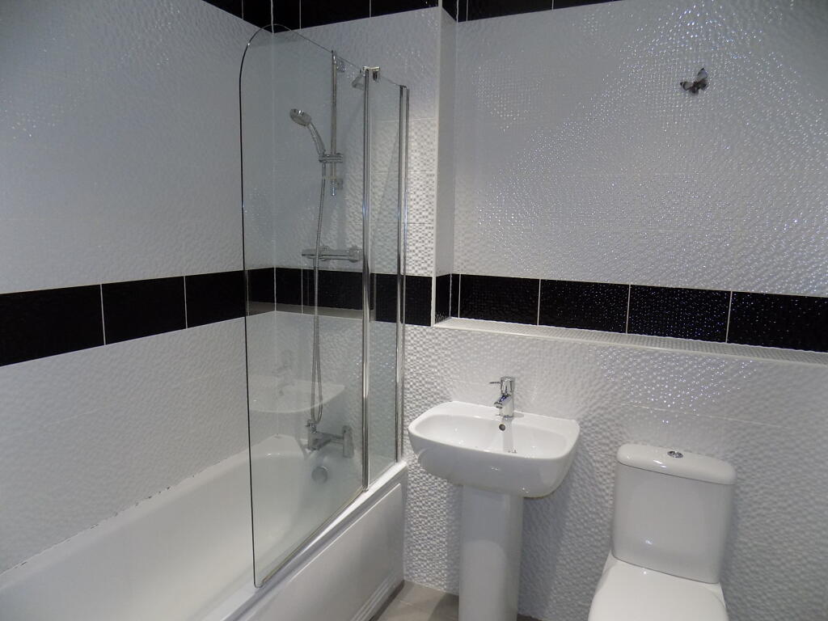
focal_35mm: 23
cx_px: 414
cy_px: 310
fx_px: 550
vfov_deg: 58.9
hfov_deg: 73.9
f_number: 3.1
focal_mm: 4
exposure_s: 1/30
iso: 280
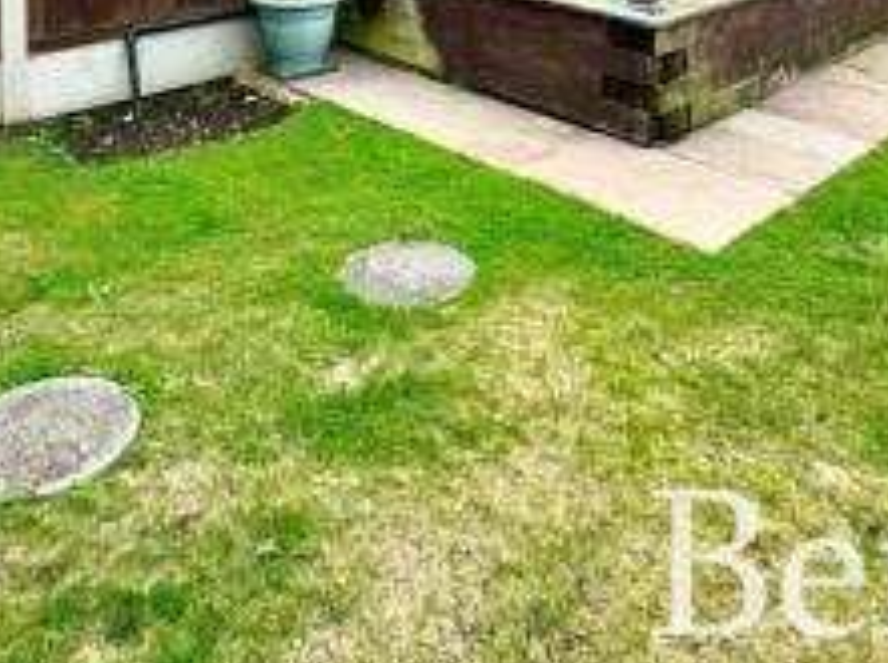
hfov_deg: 50.2
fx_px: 948
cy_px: -167
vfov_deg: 31.2
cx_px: 428
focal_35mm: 37
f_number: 2.2
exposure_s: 1/640
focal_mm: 2.22
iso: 50
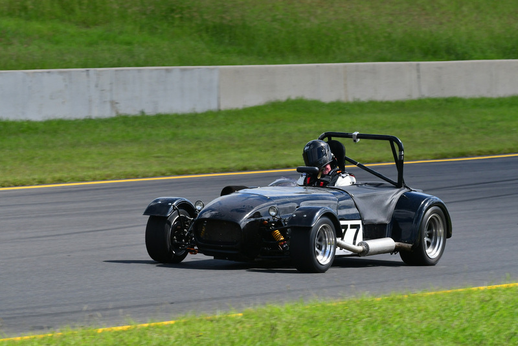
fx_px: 4318
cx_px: 259
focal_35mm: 300
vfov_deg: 4.6
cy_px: 173
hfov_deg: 6.9
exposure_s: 1/640
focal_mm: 200
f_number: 11
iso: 640
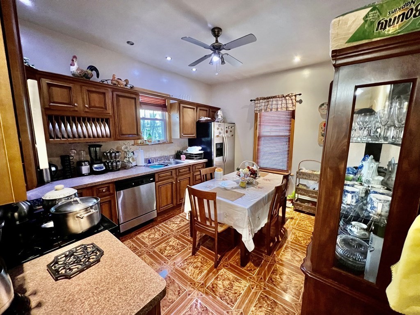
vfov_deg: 89.9
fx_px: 158
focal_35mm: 13
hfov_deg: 106.2
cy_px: 158
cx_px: 210
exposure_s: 1/40
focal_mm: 1.57
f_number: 1.8
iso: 800
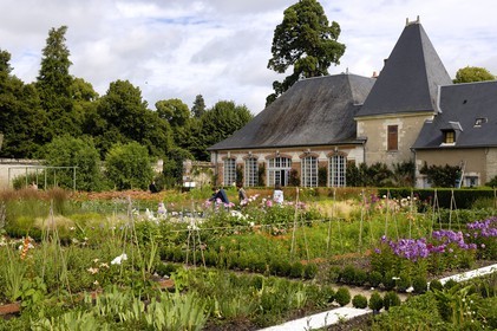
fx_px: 579
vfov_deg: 31.8
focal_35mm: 42
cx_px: 248
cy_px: 166
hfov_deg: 46.4
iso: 100
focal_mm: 28
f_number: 5.6
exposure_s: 1/320
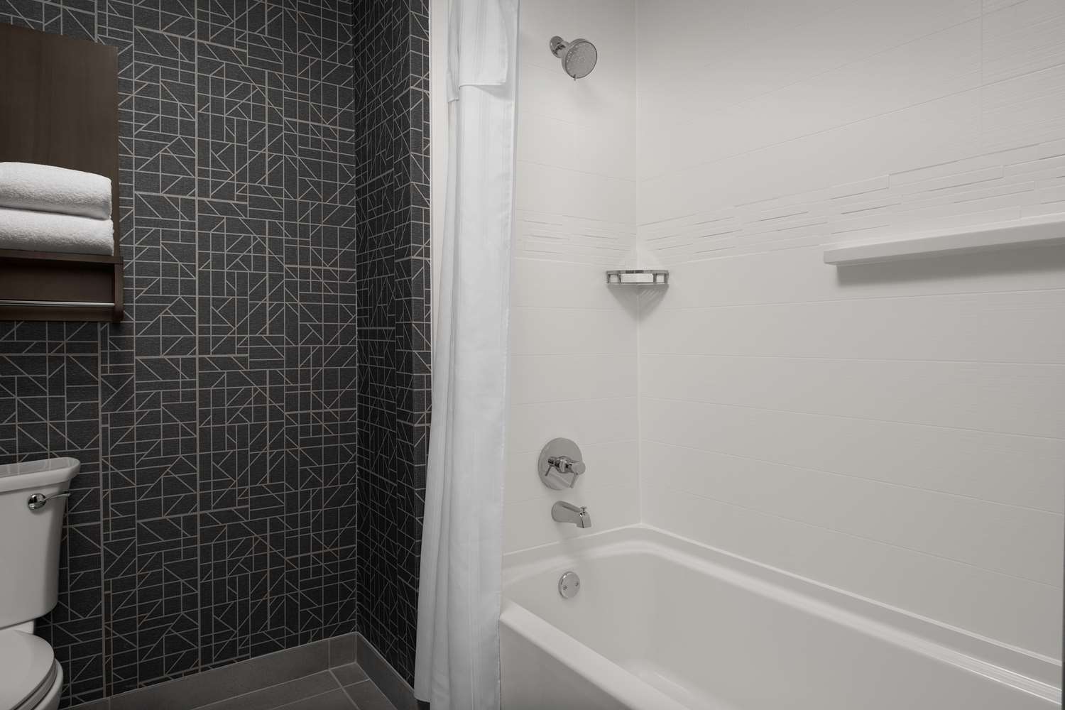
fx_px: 651
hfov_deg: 78.6
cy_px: 355
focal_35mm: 22
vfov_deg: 57.2
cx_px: 532
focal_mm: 22
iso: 400
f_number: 11
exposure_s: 1/250
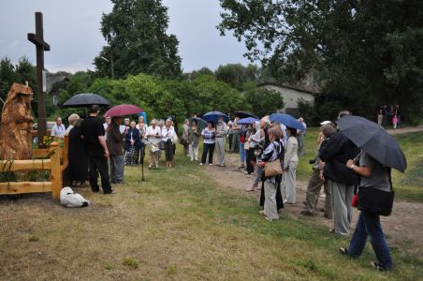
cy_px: 140
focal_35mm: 33
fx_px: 387
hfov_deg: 57.3
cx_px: 212
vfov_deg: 39.9
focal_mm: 22
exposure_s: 1/800
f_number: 4
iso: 800
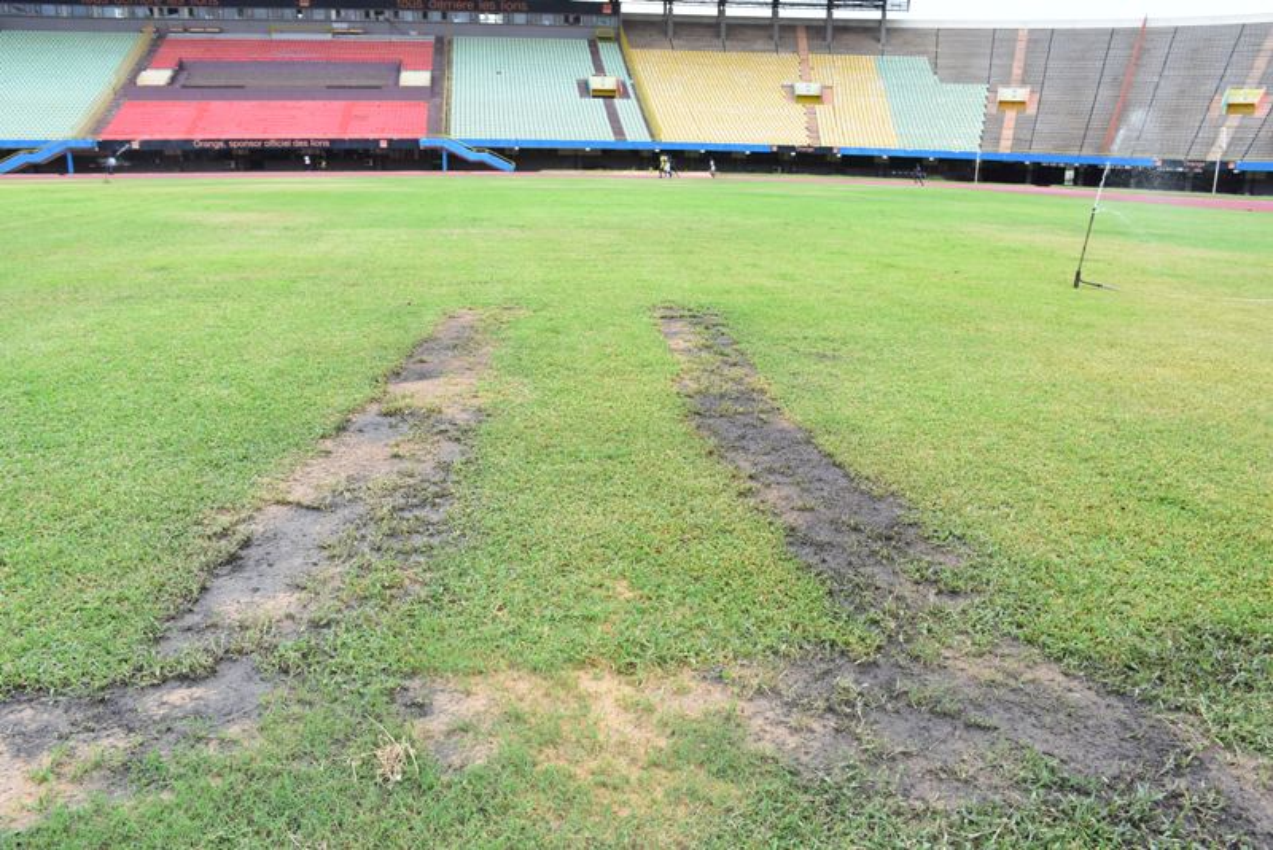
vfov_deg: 48.0
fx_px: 955
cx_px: 636
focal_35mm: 27
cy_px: 425
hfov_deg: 67.4
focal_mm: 18
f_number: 8
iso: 500
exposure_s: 1/400
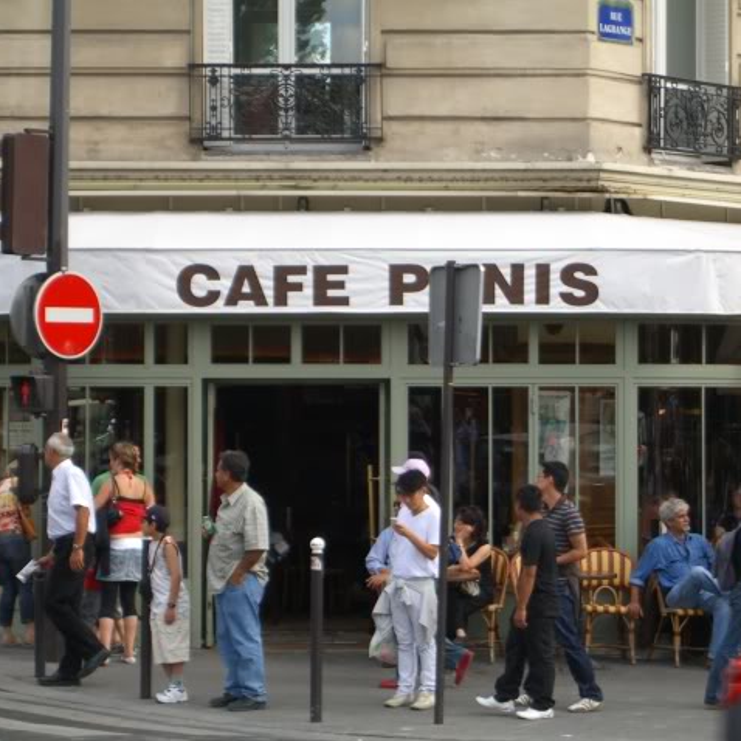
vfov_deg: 12.9
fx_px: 3269
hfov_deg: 12.9
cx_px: 381
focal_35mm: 135
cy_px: 370
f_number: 5.1
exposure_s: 1/160
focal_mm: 23.7
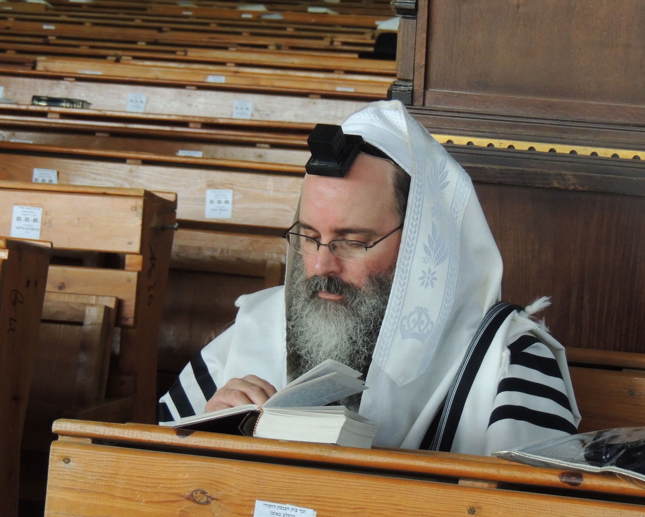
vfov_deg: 11.0
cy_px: 258
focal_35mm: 141
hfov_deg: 13.7
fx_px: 2692
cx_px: 342
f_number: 4.3
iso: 800
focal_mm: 24
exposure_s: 1/200
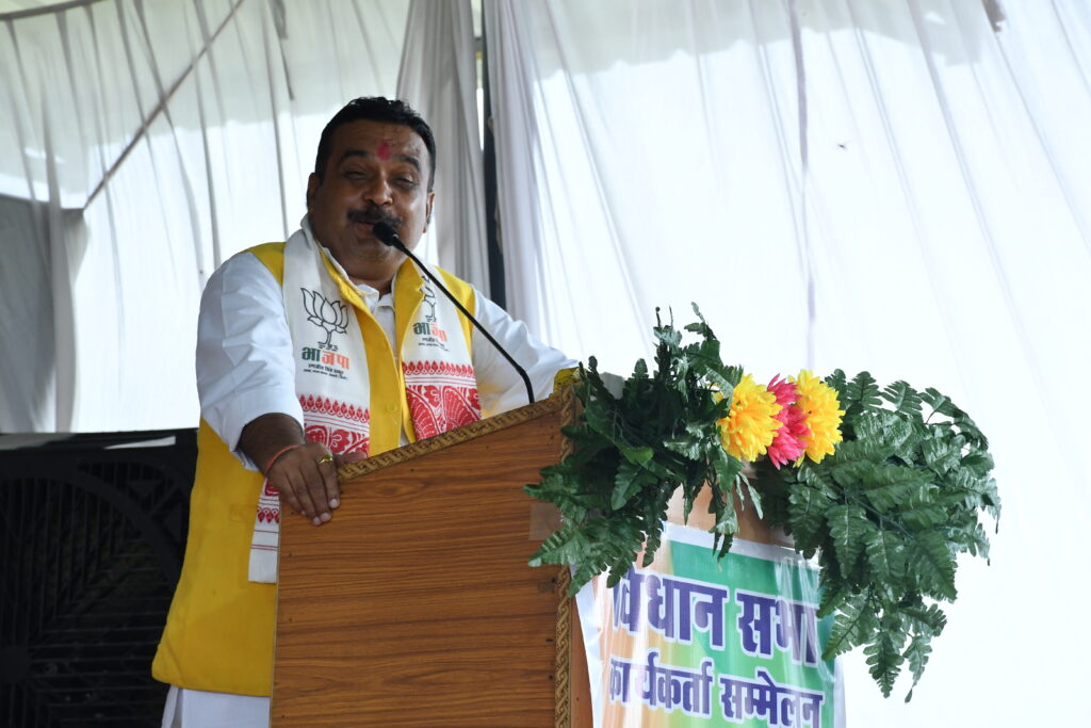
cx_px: 546
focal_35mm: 135
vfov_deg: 10.2
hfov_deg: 15.2
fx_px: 4092
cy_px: 364
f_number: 11
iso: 1000
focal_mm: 90
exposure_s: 1/125
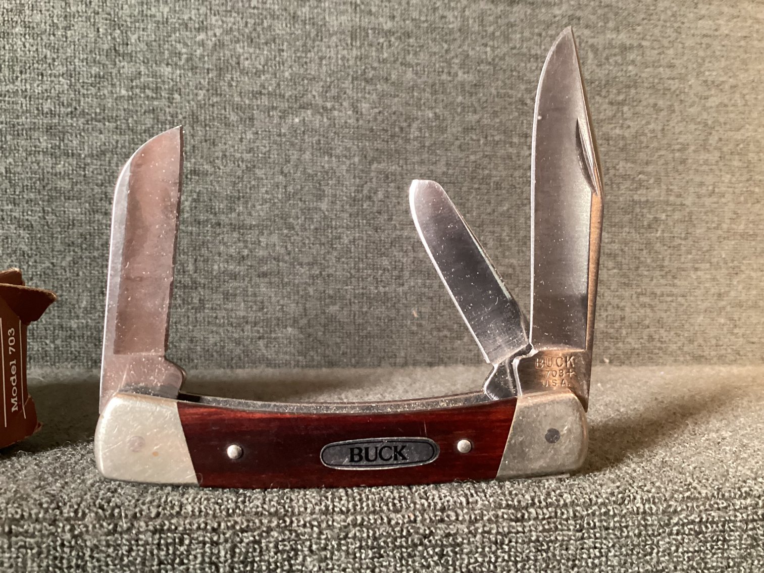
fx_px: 684
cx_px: 382
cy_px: 286
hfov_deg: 58.3
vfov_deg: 45.4
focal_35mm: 31
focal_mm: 3.3
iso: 400
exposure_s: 1/25
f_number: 2.4
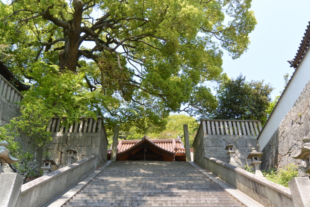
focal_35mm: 32
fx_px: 276
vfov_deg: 41.1
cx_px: 155
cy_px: 104
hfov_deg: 58.7
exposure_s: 1/320
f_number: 4.5
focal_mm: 12.1
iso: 160
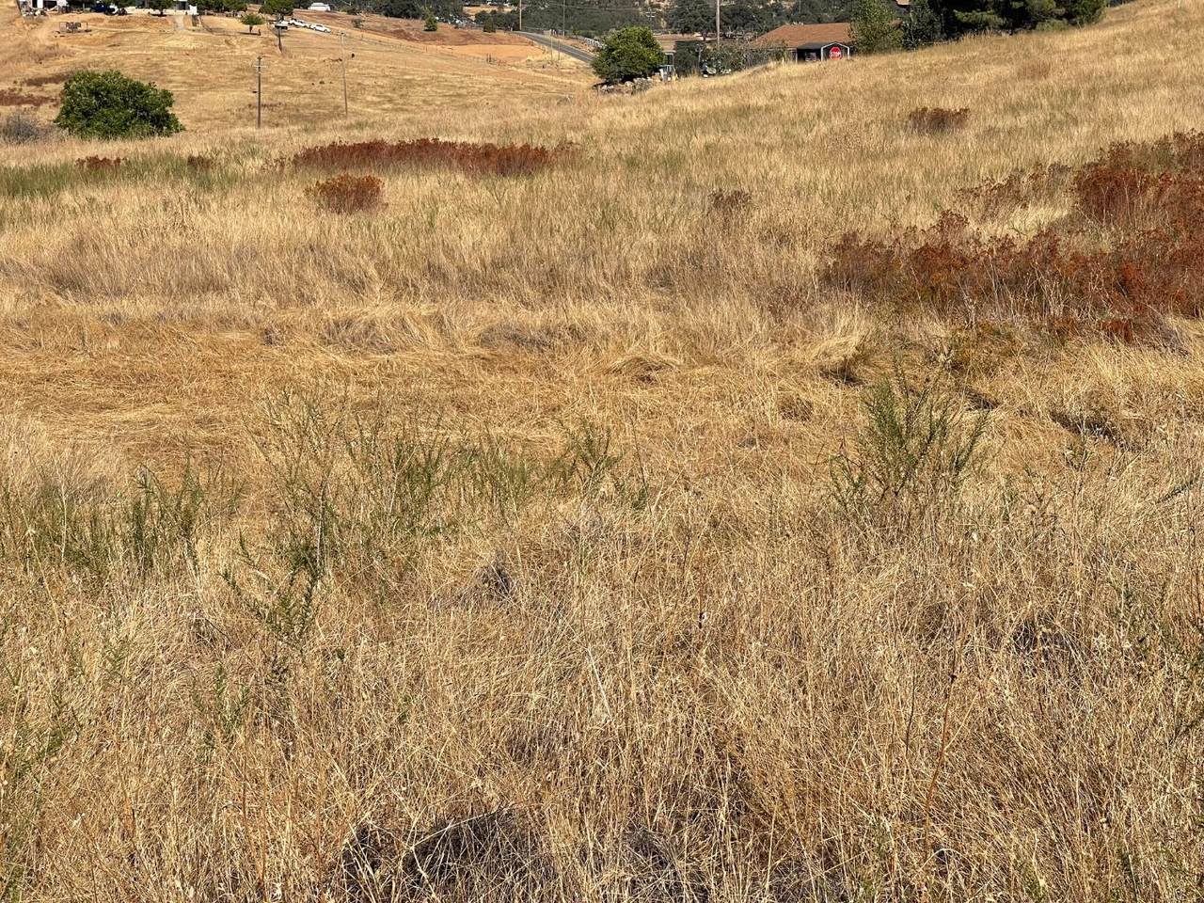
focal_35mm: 64
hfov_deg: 30.3
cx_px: 602
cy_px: 452
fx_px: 2226
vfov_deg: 22.9
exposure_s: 1/1597
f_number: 2.2
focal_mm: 7.5
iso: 20
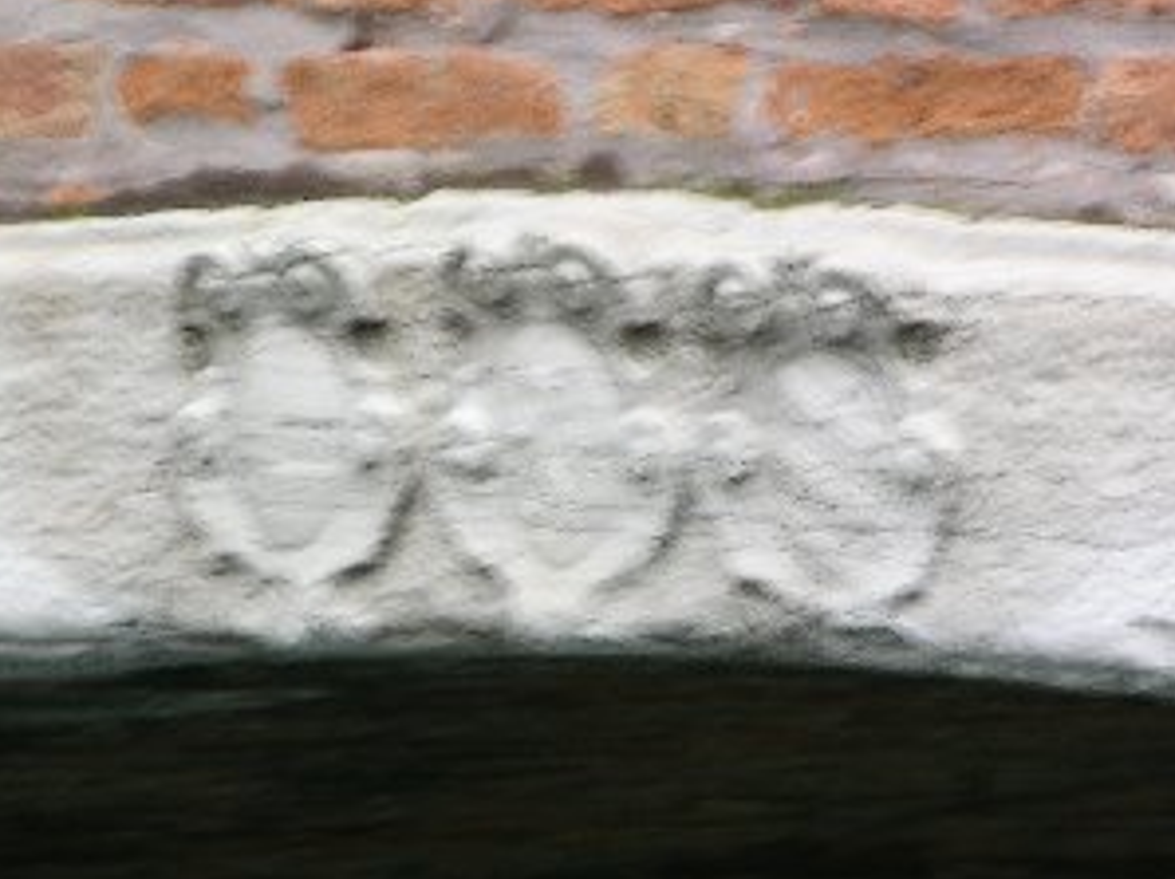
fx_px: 18722
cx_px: 704
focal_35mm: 552
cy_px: 374
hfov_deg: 3.6
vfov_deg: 2.7
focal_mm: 71.2
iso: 50
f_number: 4.2
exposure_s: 1/19.6
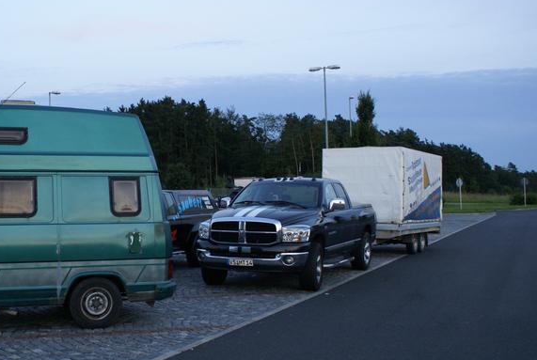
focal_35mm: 42
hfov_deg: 45.5
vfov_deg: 32.0
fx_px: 628
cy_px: 183
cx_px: 169
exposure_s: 1/30
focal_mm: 20
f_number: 4
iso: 400
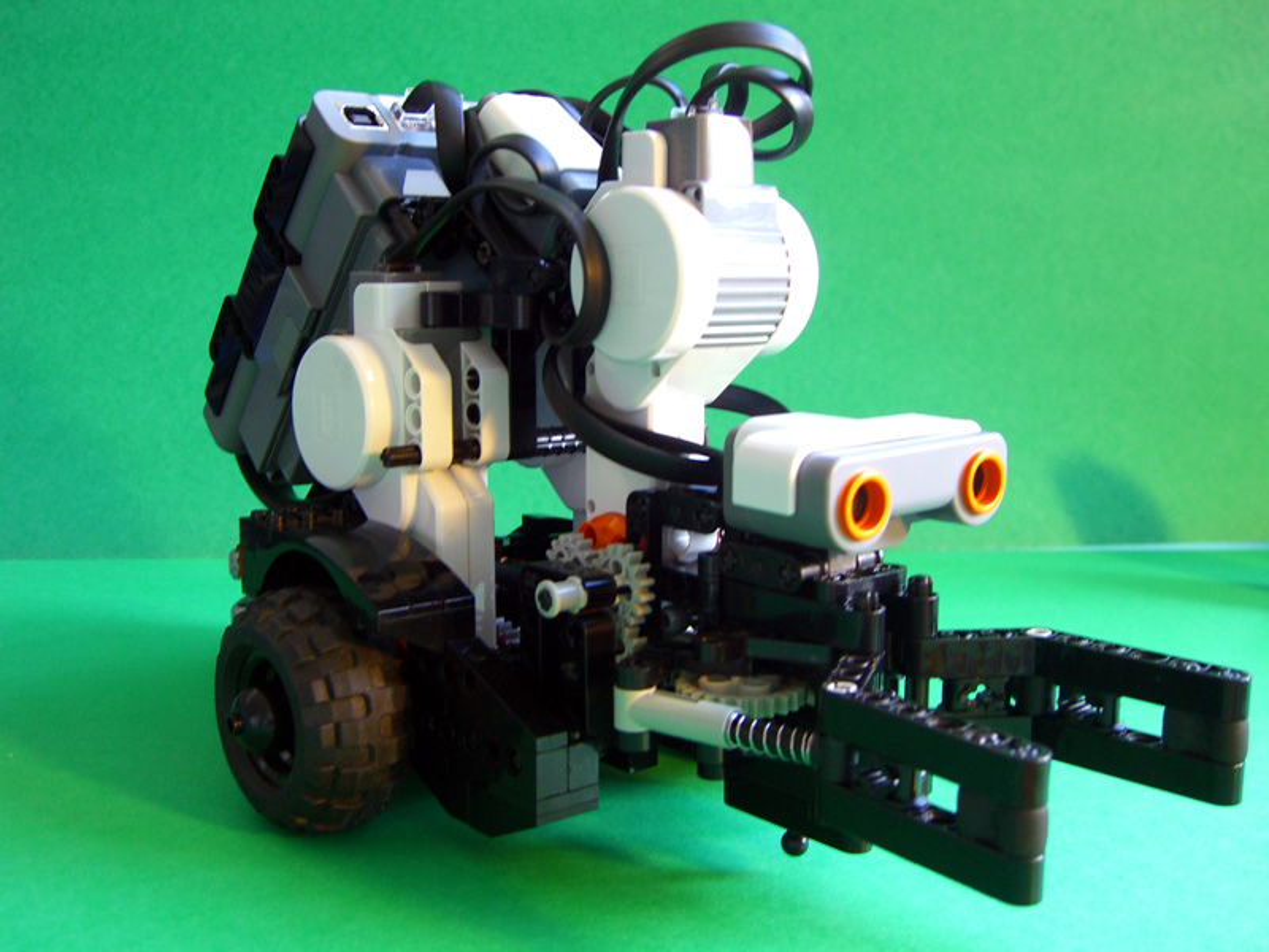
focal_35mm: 38
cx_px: 634
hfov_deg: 49.0
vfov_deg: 37.7
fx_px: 1393
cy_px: 476
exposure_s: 1/15
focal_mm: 7.9
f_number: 2.8
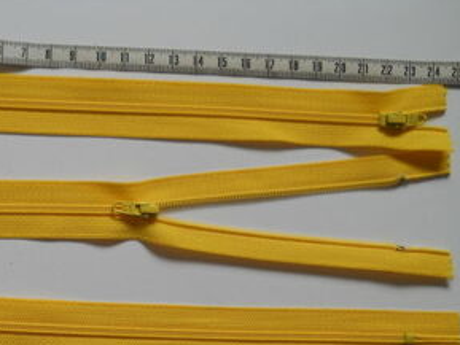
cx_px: 91
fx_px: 904
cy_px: 281
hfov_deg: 28.0
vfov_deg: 21.3
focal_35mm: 68
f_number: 3.1
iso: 80
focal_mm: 6.72
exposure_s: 1/50
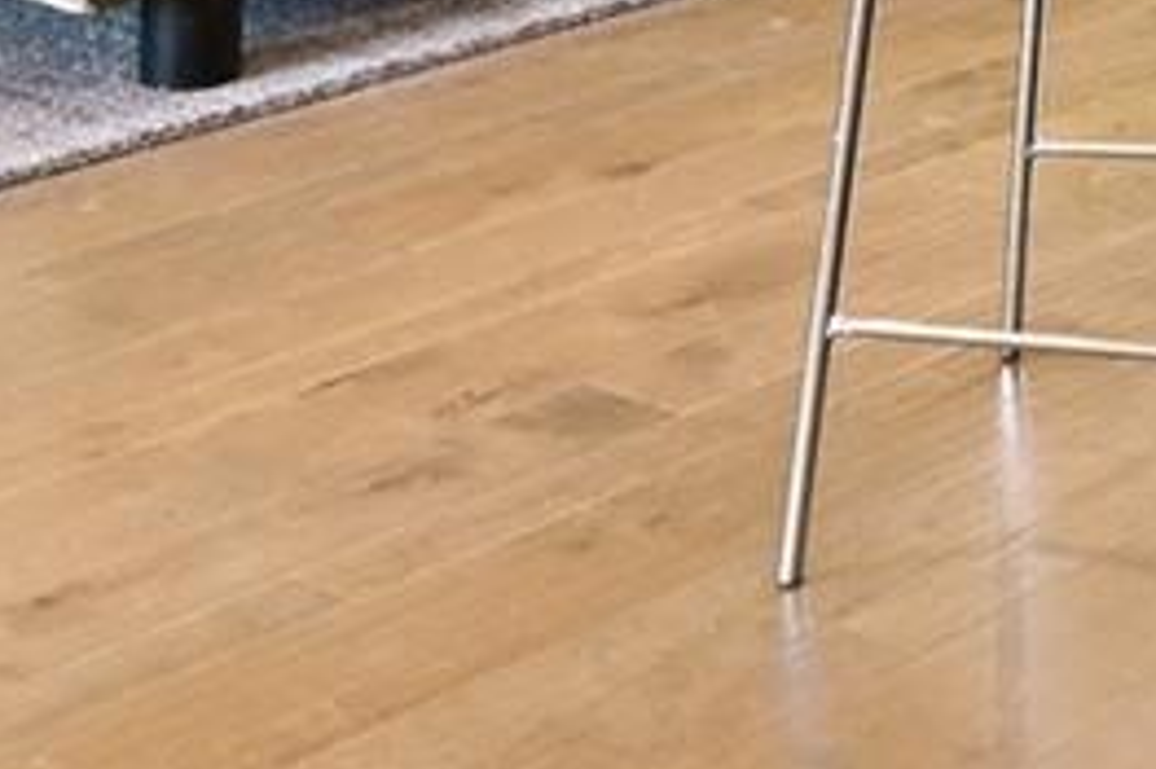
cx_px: 1178
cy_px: -910
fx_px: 3498
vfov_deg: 11.1
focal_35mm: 109
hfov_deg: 18.3
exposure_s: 1/13
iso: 800
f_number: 8
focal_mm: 14
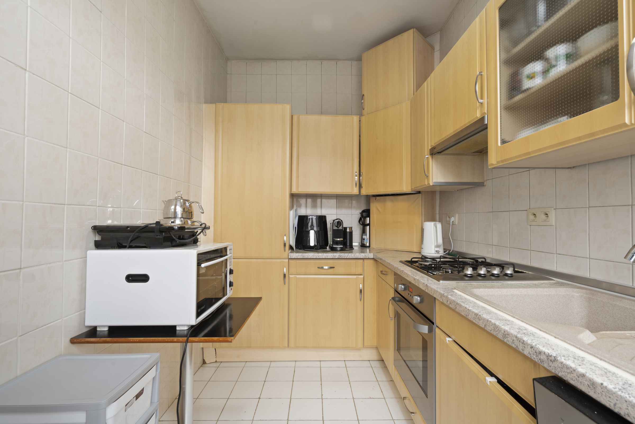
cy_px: 212
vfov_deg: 73.7
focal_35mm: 16
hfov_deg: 96.7
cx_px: 318
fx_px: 282
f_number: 11
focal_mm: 16
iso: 250
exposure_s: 1.6
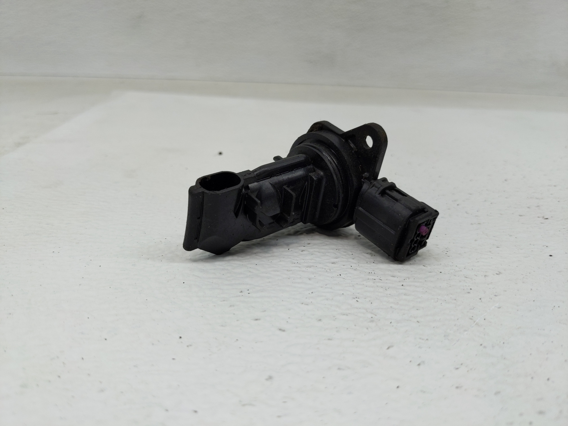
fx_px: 410
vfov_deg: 54.9
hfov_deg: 69.4
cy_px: 213
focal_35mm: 25
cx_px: 284
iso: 64
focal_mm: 4.38
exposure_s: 1/120
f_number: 1.73
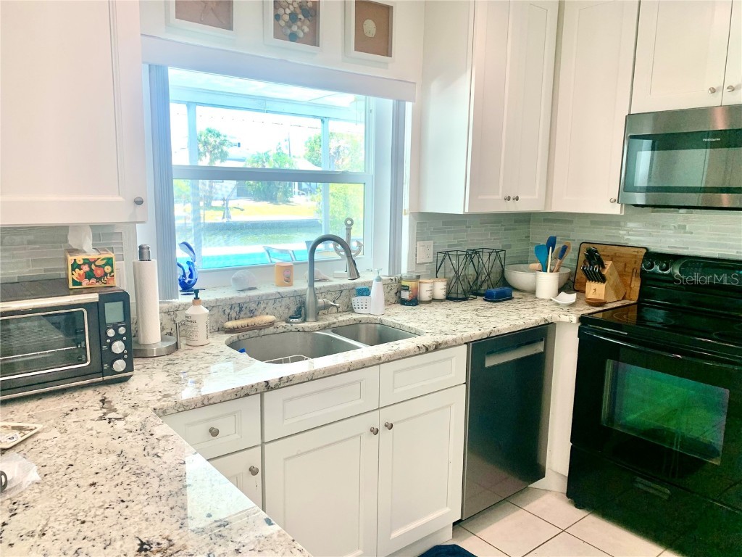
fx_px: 557
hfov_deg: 67.3
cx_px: 371
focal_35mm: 26
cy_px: 278
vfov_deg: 53.1
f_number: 1.8
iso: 50
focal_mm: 4.25
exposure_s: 1/60
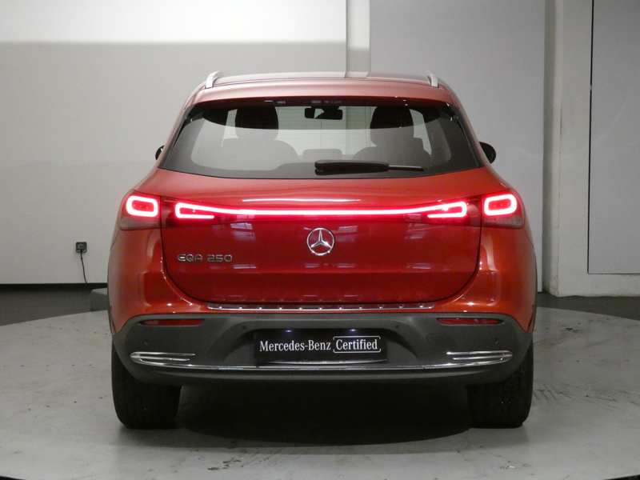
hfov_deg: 27.8
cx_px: 320
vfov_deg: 21.0
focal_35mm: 70
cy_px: 240
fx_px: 1294
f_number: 4.3
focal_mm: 12.5
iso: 1600
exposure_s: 1/80
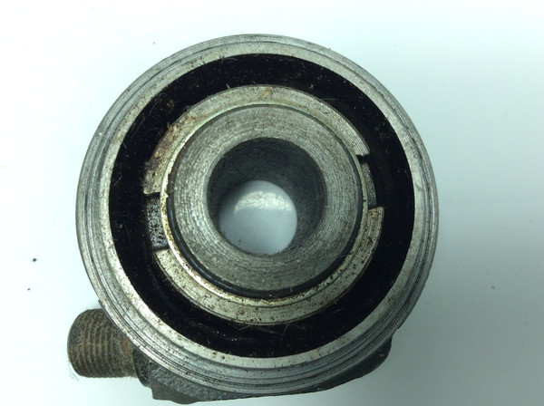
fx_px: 502
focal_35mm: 32
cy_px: 203
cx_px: 272
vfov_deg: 44.0
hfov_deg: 56.9
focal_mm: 3.3
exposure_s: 1/215
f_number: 2.4
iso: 32
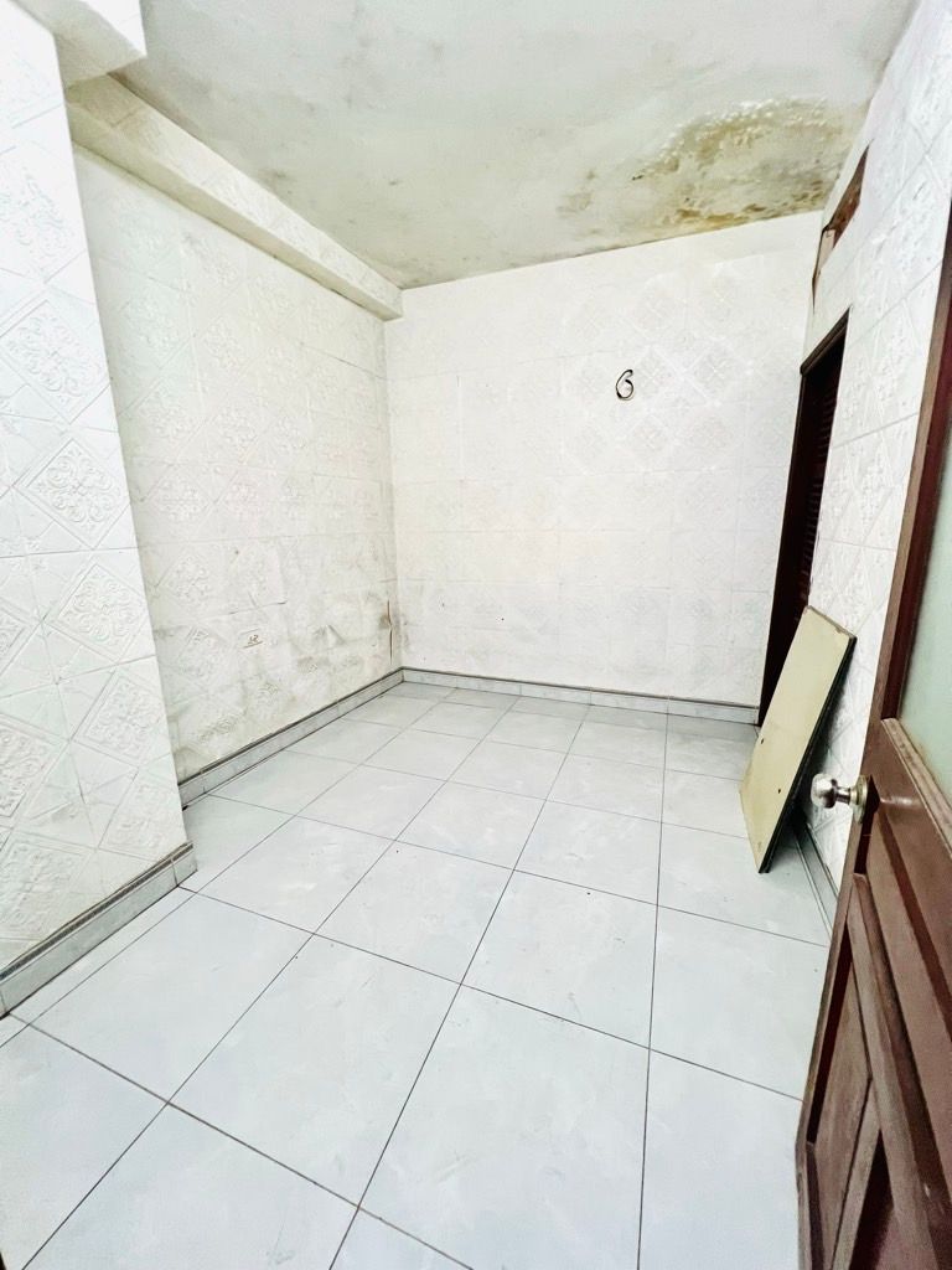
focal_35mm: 13
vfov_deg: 106.2
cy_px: 635
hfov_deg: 89.9
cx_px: 476
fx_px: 477
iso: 250
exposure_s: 1/51
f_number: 1.8
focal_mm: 1.57
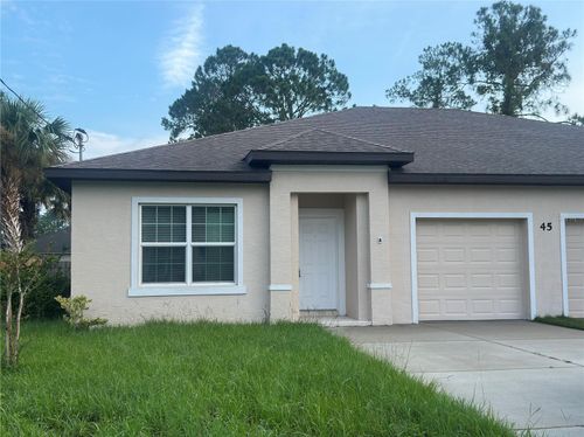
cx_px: 292
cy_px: 218
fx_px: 657
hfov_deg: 47.9
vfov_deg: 36.8
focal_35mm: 39
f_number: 1.78
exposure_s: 1/1299
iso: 100
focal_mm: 6.86
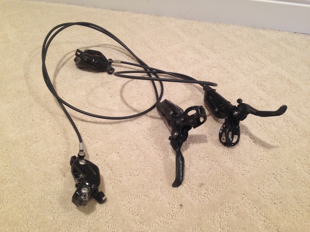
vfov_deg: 42.9
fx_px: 296
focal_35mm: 33
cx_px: 155
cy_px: 116
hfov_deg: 55.4
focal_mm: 4.12
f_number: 2.4
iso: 125
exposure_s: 1/20
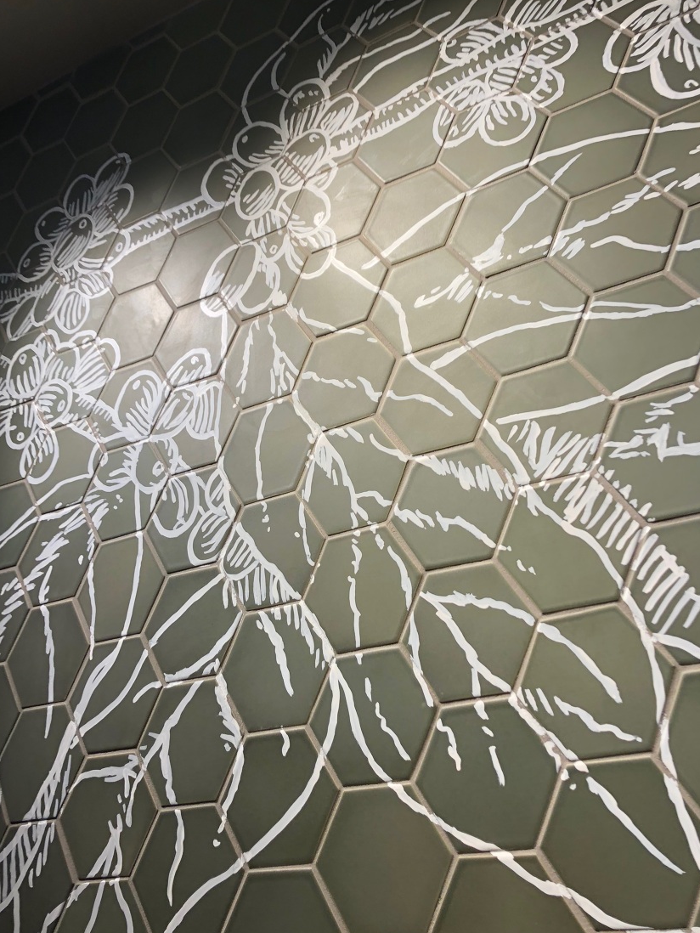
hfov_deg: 41.7
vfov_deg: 53.7
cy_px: 391
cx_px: 292
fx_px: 916
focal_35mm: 34
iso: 32
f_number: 1.8
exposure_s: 1/120
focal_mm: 3.99
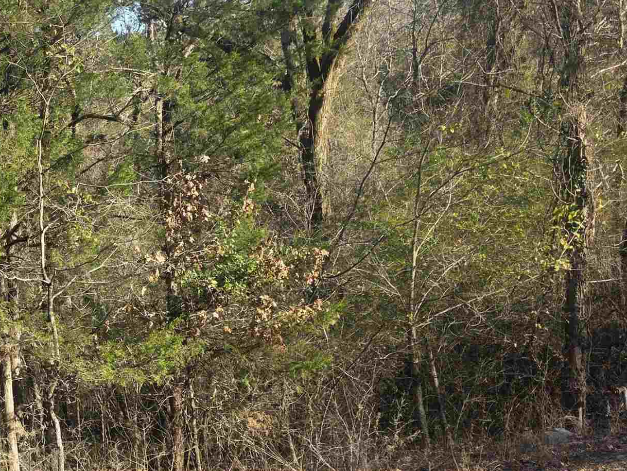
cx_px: -131
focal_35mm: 58
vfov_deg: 24.9
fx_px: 1051
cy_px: 369
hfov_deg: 28.7
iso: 25
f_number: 1.7
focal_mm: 6.3
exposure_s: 1/359
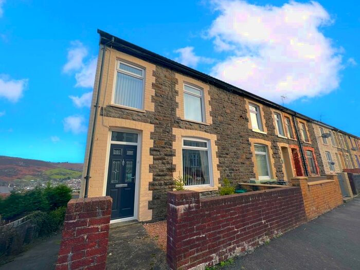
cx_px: 180
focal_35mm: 13
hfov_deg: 106.2
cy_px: 135
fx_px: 135
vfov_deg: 89.9
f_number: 1.8
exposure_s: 1/552
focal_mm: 1.57
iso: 32
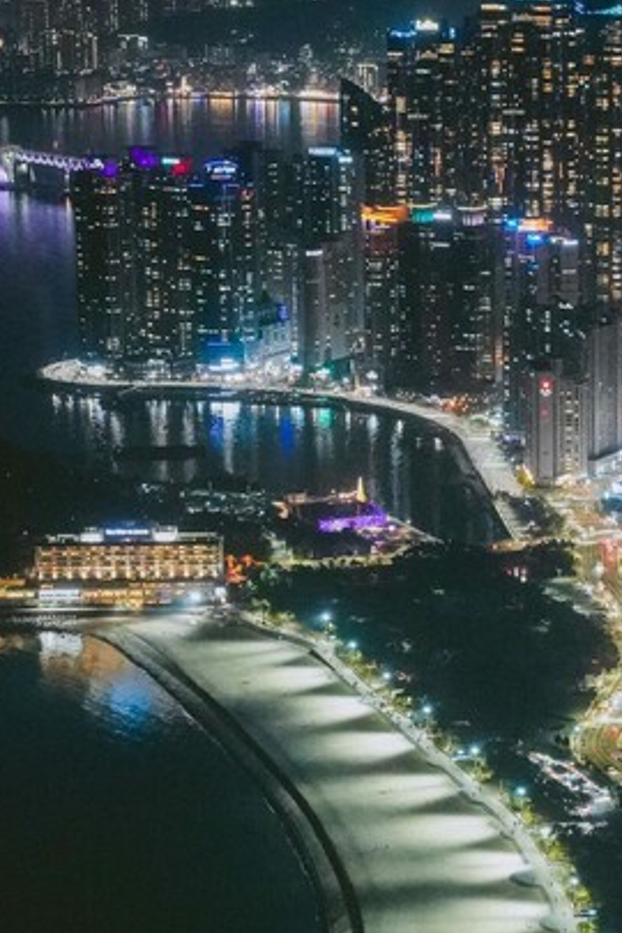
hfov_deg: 12.5
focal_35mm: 109
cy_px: 491
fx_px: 2825
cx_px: 539
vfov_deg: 18.8
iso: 12800
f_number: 6.3
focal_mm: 52
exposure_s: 1/13
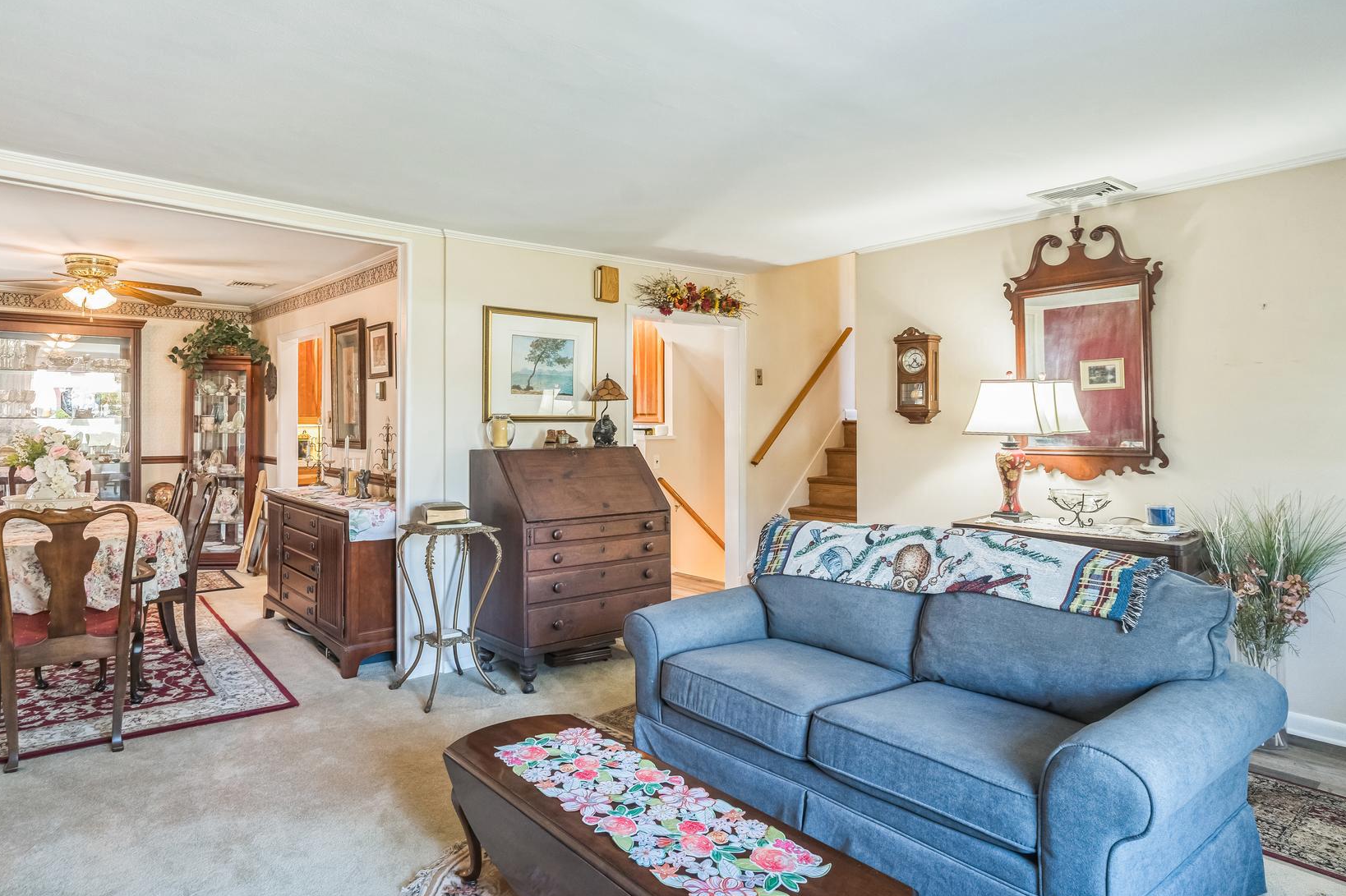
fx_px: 748
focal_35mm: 20
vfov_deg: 61.8
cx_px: 586
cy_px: 412
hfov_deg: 83.6
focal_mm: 16
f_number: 6.3
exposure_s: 1/8
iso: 800
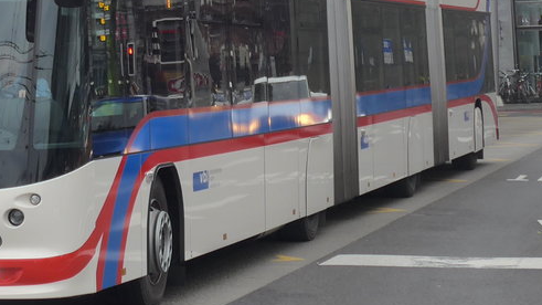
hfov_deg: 13.5
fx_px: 2256
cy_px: -102
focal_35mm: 157
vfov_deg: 7.6
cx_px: -1
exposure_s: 1/160
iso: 125
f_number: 3.5
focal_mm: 12
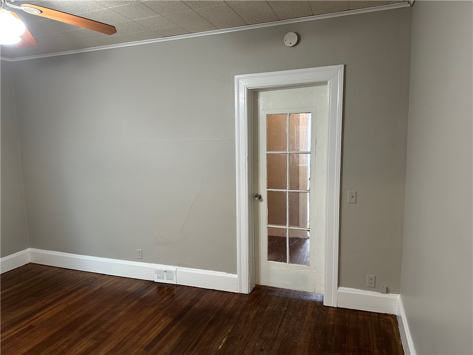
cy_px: 178
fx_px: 328
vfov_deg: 56.8
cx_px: 236
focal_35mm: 24
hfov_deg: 71.6
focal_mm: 6.86
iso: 200
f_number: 1.78
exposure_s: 1/60
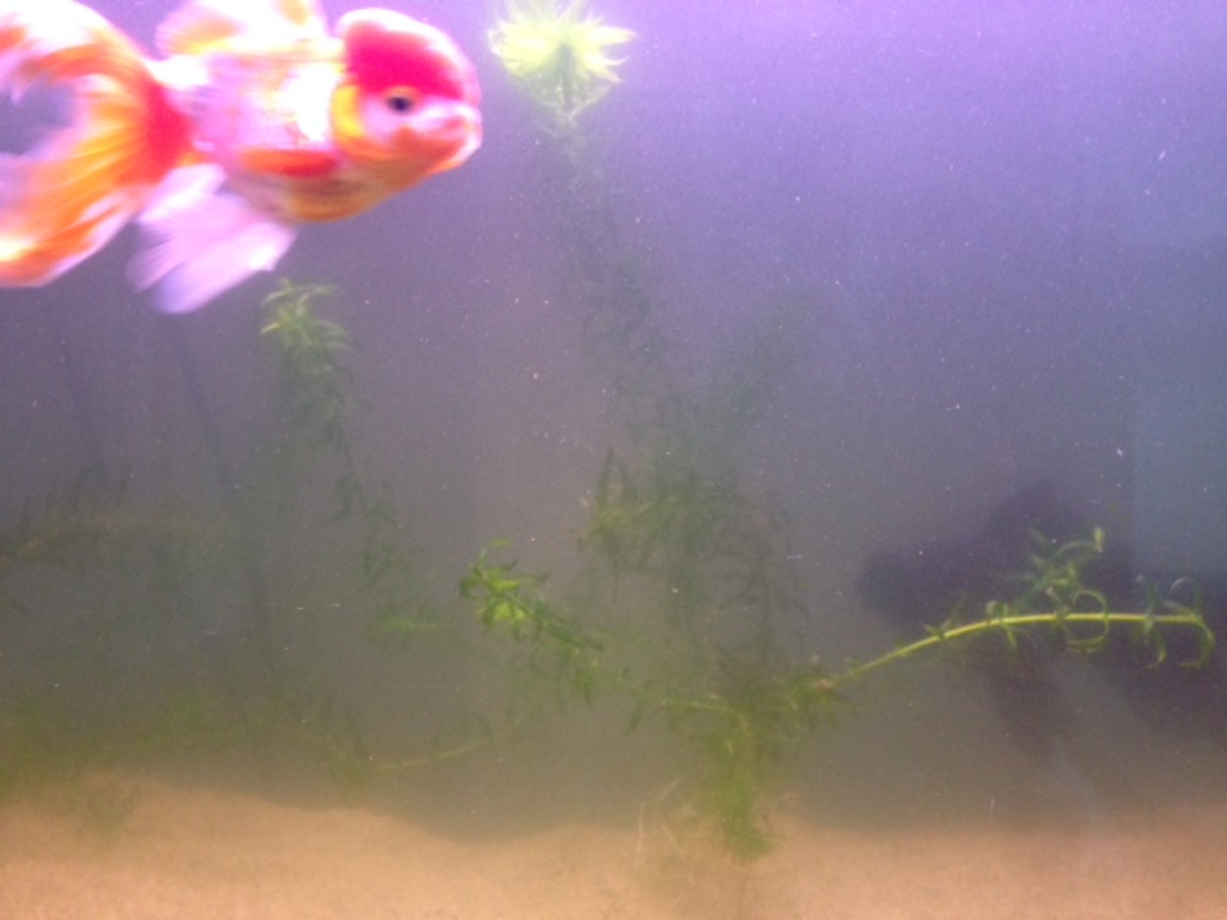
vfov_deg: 42.9
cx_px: 614
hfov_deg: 55.4
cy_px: 460
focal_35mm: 33
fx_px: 1170
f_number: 2.4
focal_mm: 4.12
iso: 200
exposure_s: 1/20
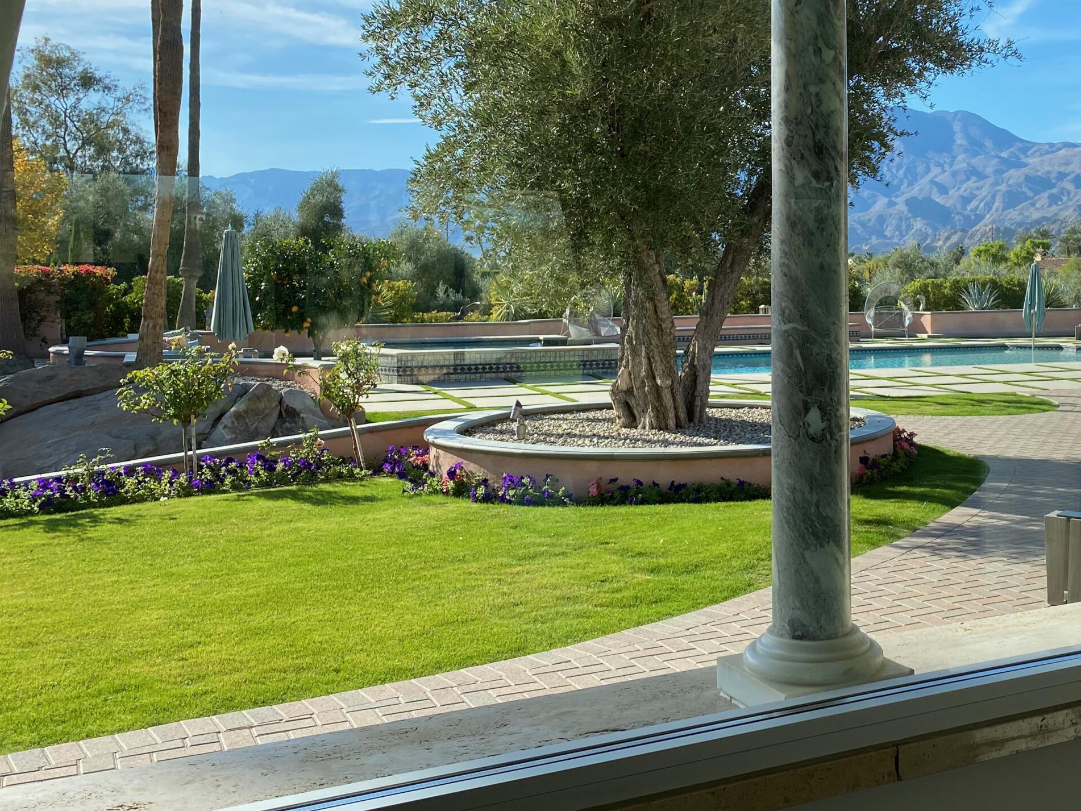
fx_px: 1281
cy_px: 299
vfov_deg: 34.9
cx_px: 831
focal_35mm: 41
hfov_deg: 44.0
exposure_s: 1/1300
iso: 32
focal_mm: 4.25
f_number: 1.8
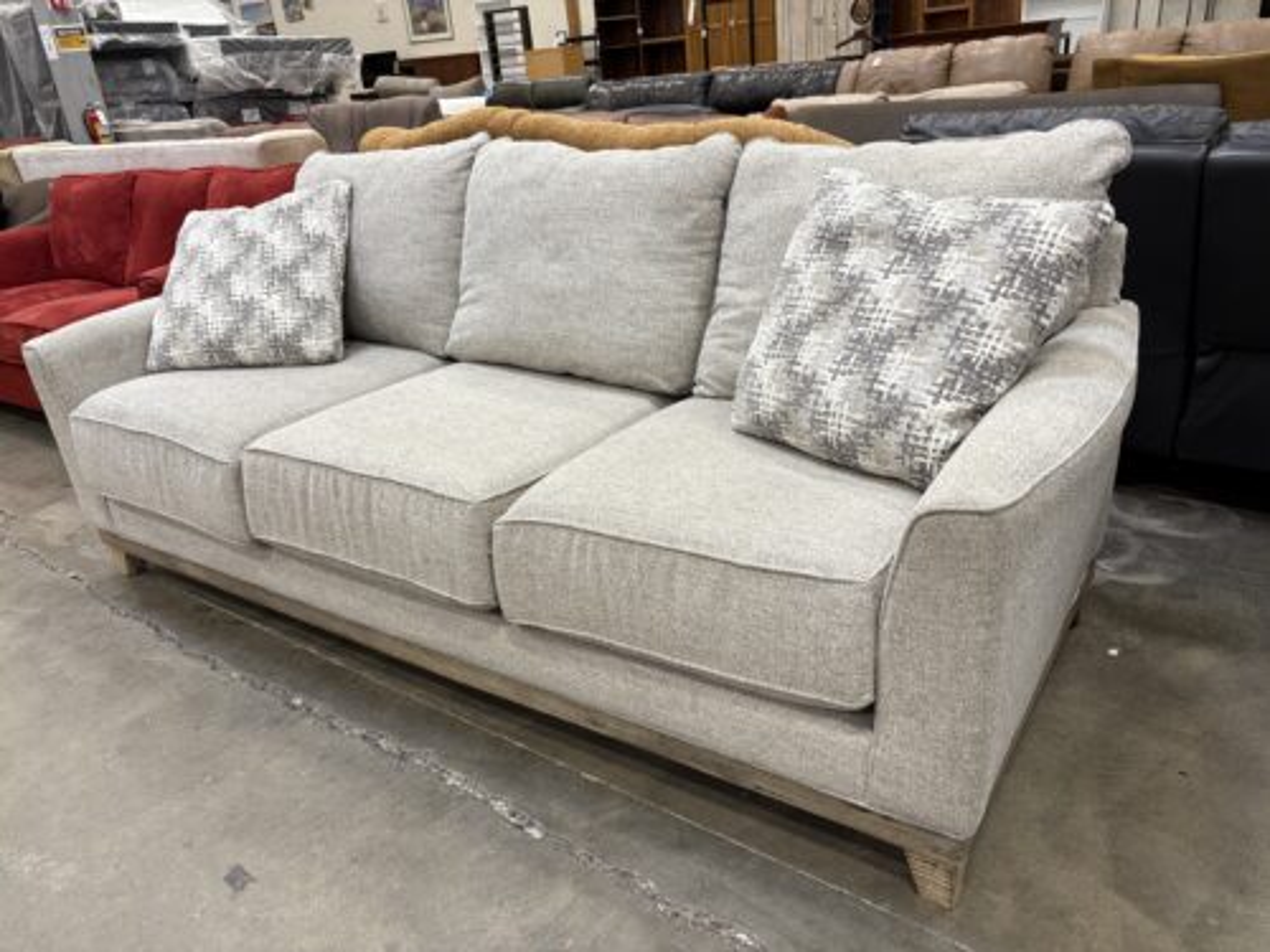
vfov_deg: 53.1
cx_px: 635
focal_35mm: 26
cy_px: 476
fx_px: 954
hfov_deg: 67.3
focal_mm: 5.96
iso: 160
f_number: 1.6
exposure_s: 1/60
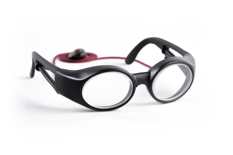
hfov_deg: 10.3
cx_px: 116
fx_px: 1294
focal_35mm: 200
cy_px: 78
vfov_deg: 6.9
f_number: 14
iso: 50
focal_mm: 200
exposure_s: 1/125
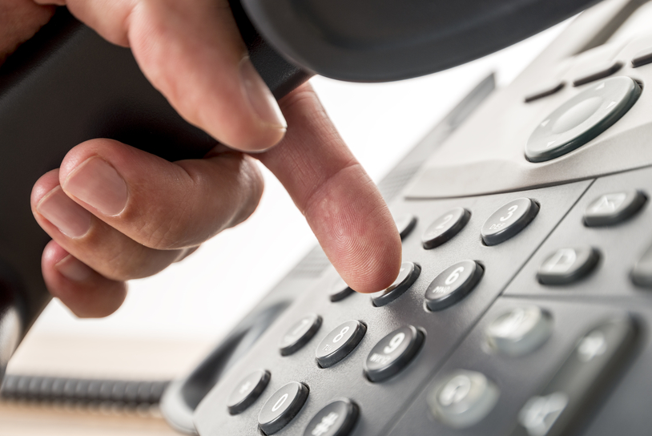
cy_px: 261
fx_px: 779
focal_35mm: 43
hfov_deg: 45.4
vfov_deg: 31.2
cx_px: 307
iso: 100
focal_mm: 35
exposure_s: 1/160
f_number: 5.6
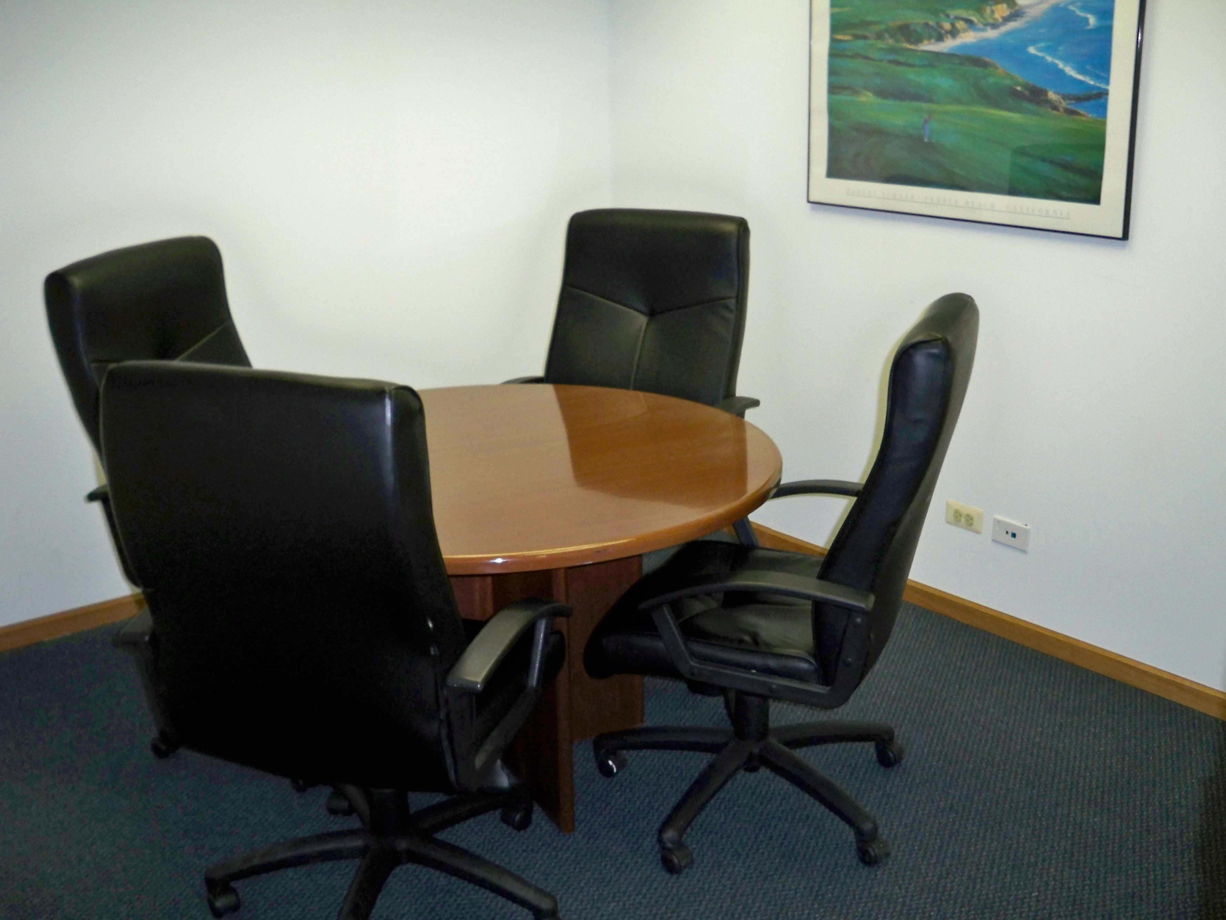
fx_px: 1275
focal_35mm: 36
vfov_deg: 39.7
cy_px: 472
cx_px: 621
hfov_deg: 51.4
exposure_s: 1/60
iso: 200
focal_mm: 6.3
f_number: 3.1
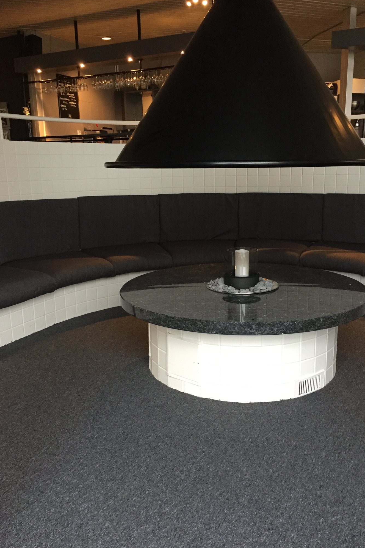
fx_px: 472
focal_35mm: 31
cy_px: 278
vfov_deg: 60.3
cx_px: 197
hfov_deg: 42.3
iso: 250
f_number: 2.2
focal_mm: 4.15
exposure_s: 1/33
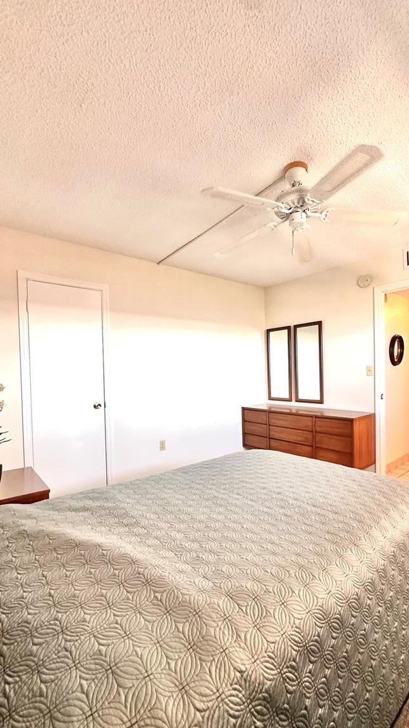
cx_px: 235
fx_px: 309
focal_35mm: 16
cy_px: 379
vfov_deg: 99.3
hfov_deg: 66.7
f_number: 2.2
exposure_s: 1/120
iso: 250
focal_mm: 2.22
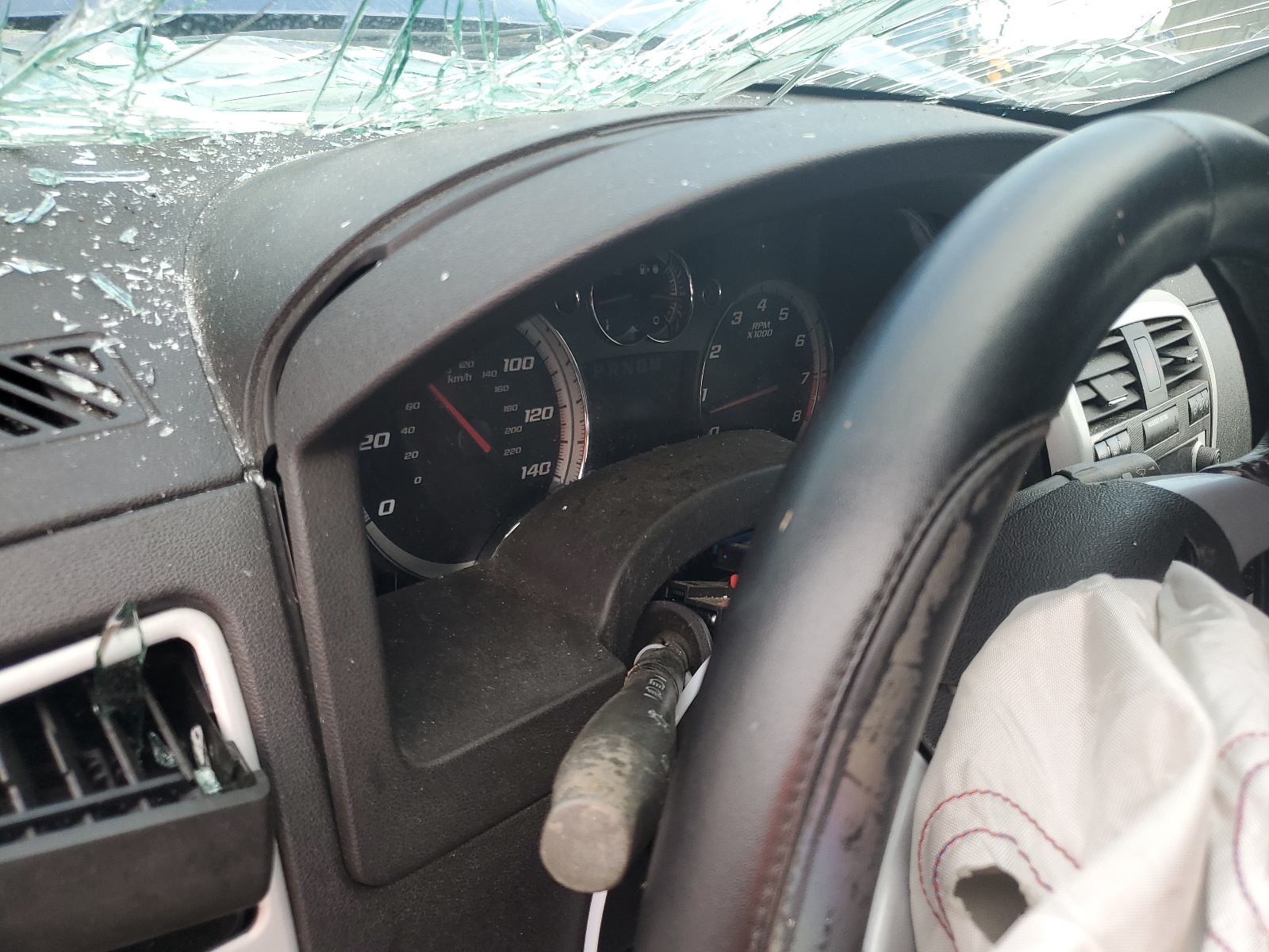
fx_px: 953
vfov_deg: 53.1
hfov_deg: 67.3
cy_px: 476
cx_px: 634
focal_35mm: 26
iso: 50
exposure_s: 1/167
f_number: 1.5
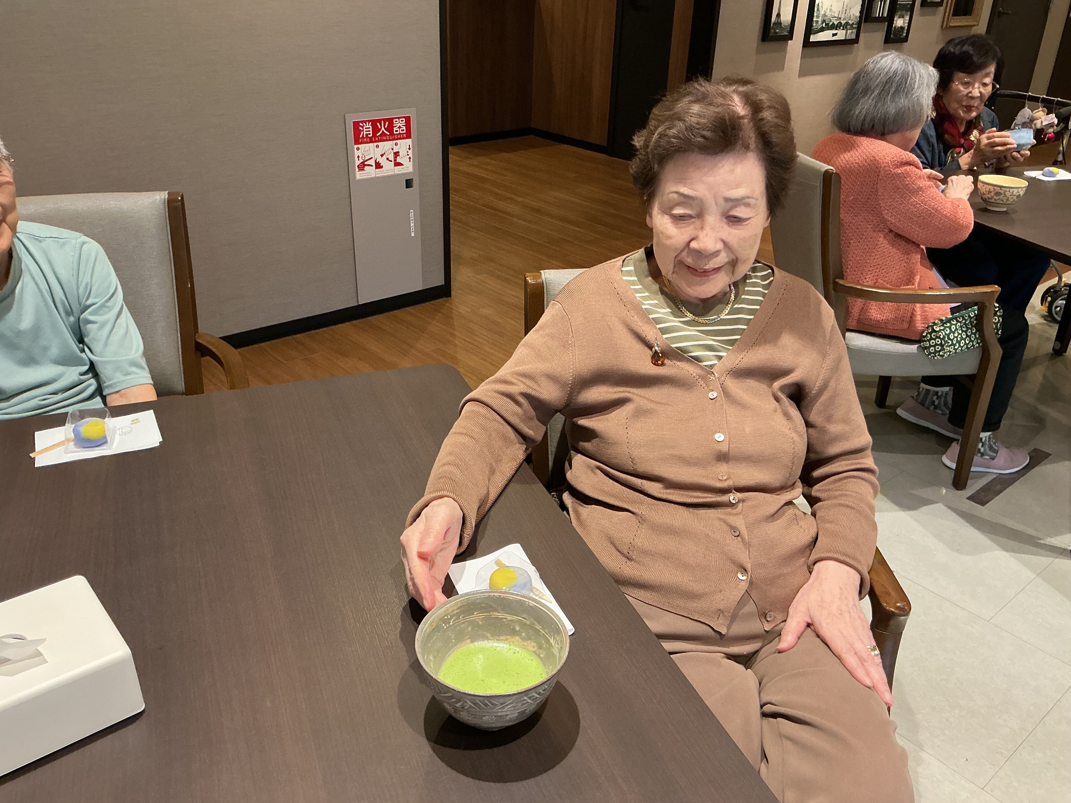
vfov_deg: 48.2
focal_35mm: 29
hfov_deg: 61.7
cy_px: 402
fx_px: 897
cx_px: 536
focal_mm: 3
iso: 125
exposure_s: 1/60
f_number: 1.8
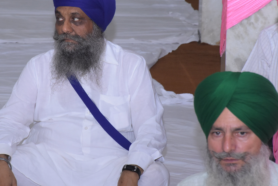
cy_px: 75
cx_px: 98
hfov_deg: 7.6
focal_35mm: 271
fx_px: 2093
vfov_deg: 5.1
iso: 2000
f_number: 9
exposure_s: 1/125
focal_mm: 112
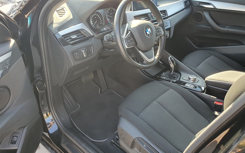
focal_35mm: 28
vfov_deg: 44.5
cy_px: 73
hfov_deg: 66.5
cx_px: 124
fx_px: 187
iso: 64
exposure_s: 1/100
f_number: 2.4
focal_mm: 4.32
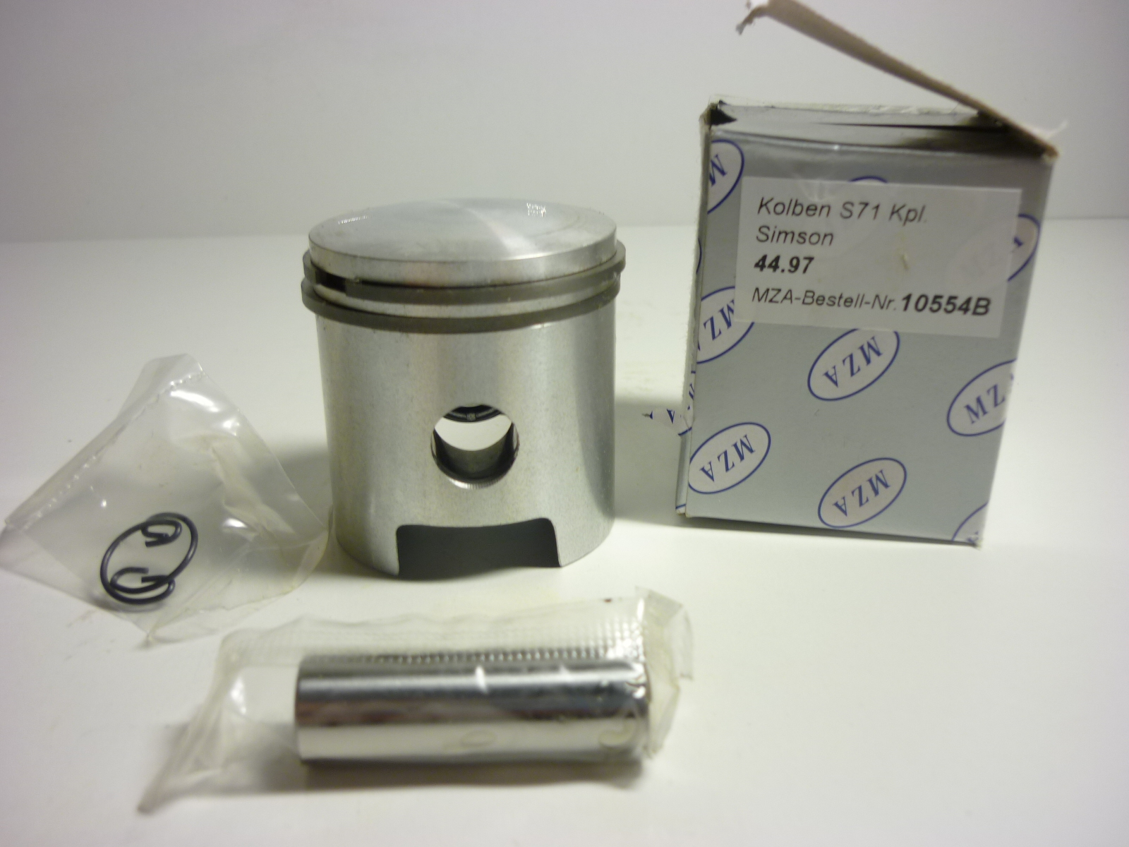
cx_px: 564
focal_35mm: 33
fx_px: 1076
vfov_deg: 42.9
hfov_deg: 55.4
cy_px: 424
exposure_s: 1/25
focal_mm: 5.5
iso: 80
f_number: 2.8
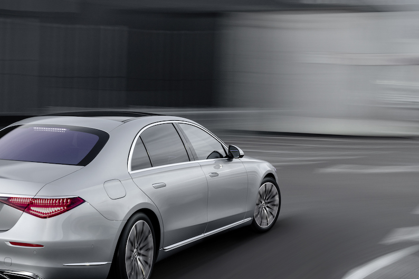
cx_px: 91
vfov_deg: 23.3
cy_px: 108
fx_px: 675
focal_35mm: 58
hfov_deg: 33.6
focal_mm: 36
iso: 100
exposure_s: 8
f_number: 14
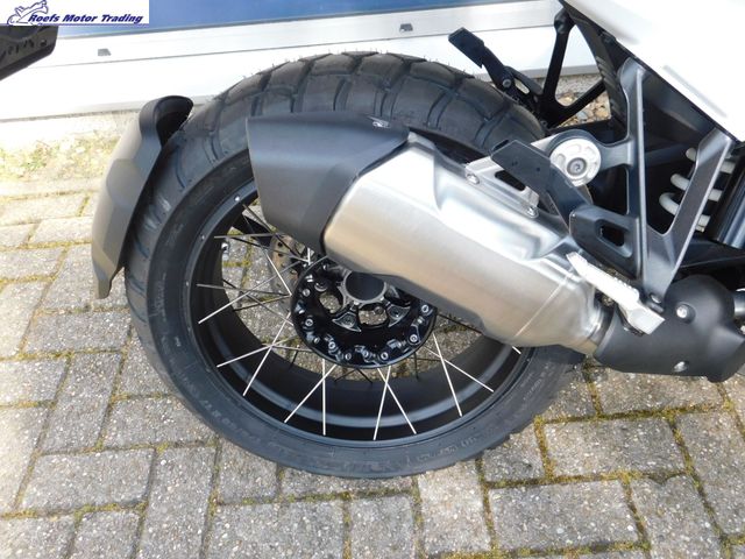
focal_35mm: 30
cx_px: 372
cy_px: 280
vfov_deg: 46.8
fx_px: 646
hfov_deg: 60.0
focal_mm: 5.3
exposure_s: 1/200
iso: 125
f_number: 3.2
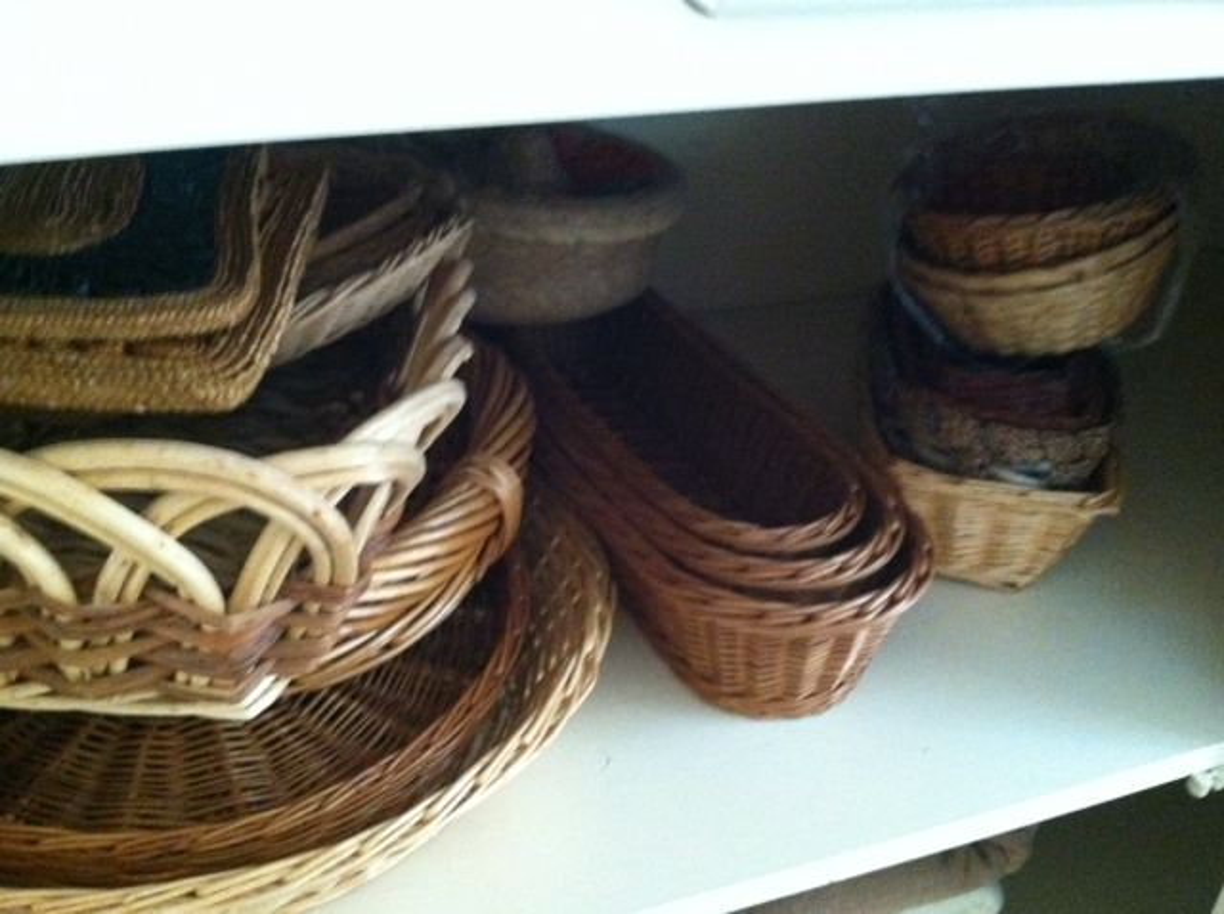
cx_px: 612
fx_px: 1236
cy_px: 457
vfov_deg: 40.6
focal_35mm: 35
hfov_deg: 52.7
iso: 1000
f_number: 2.8
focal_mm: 3.85
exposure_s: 1/15
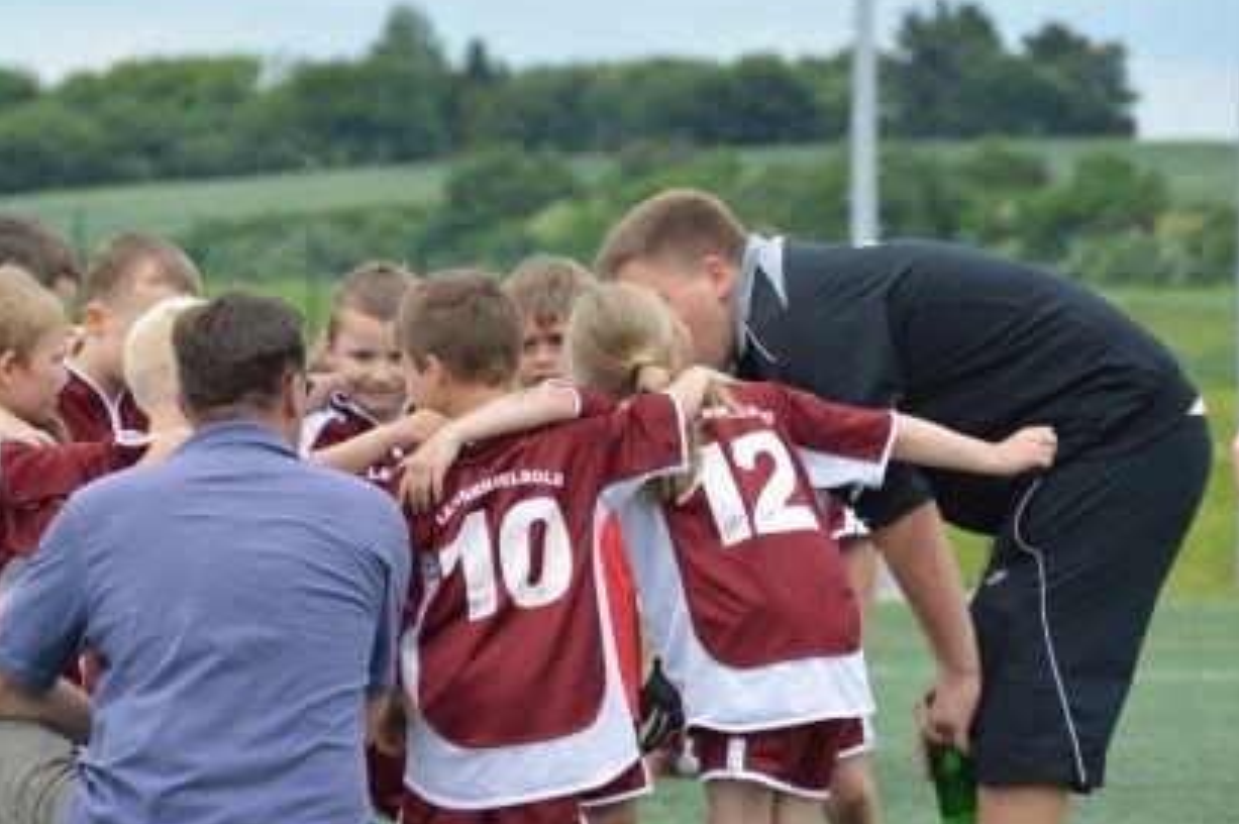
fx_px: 9835
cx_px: 463
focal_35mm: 286
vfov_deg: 4.8
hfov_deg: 7.2
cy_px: 513
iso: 400
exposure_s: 1/800
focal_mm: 130
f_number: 5.6
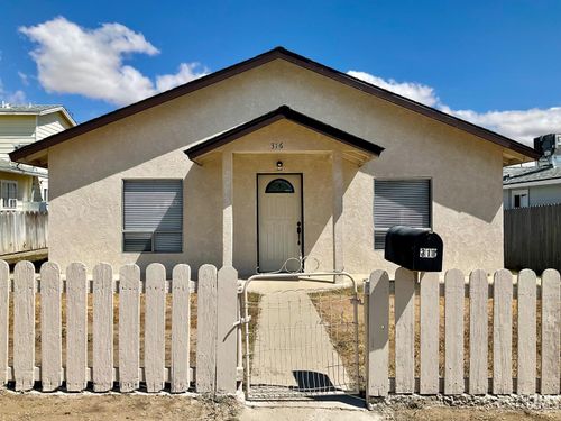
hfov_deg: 61.7
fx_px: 470
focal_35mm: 29
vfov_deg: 48.2
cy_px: 210
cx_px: 280
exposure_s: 1/3534
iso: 16
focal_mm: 3
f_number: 1.8
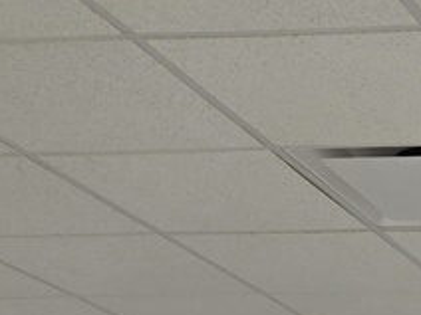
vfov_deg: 11.5
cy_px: 693
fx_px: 1350
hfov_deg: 13.3
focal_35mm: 111
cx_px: 997
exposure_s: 1/127
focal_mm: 5.4
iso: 50
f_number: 1.8
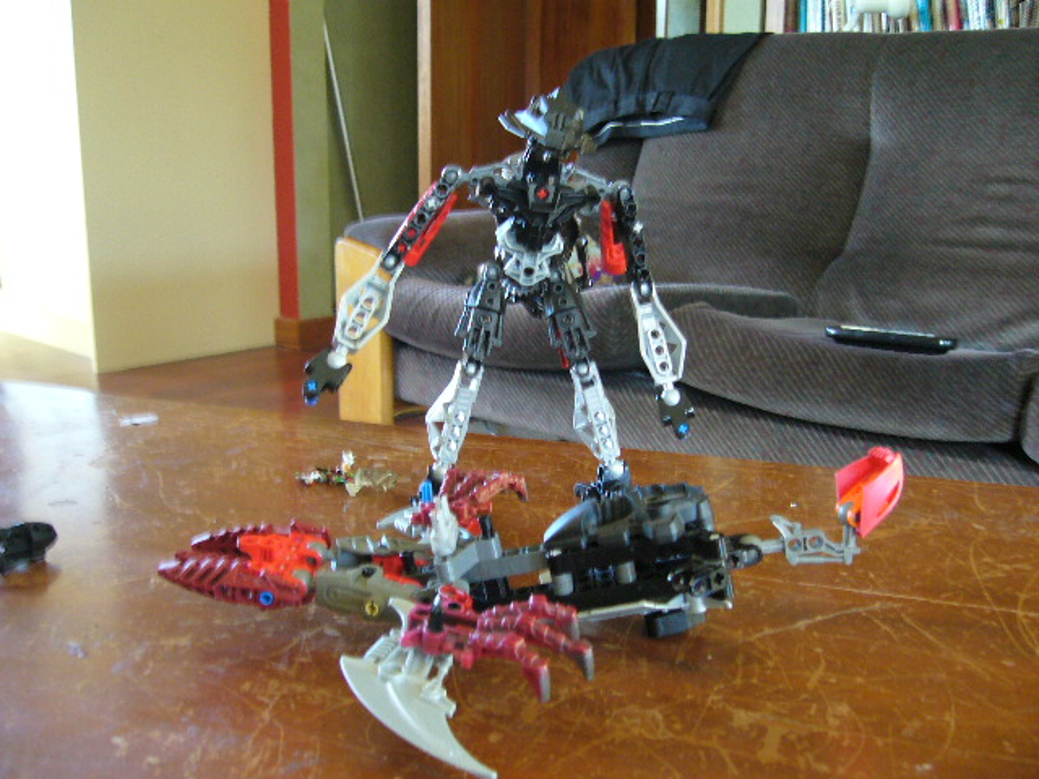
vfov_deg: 40.7
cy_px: 390
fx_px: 1051
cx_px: 520
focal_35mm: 35
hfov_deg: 52.6
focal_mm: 5.8
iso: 200
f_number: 2.8
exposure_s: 1/8
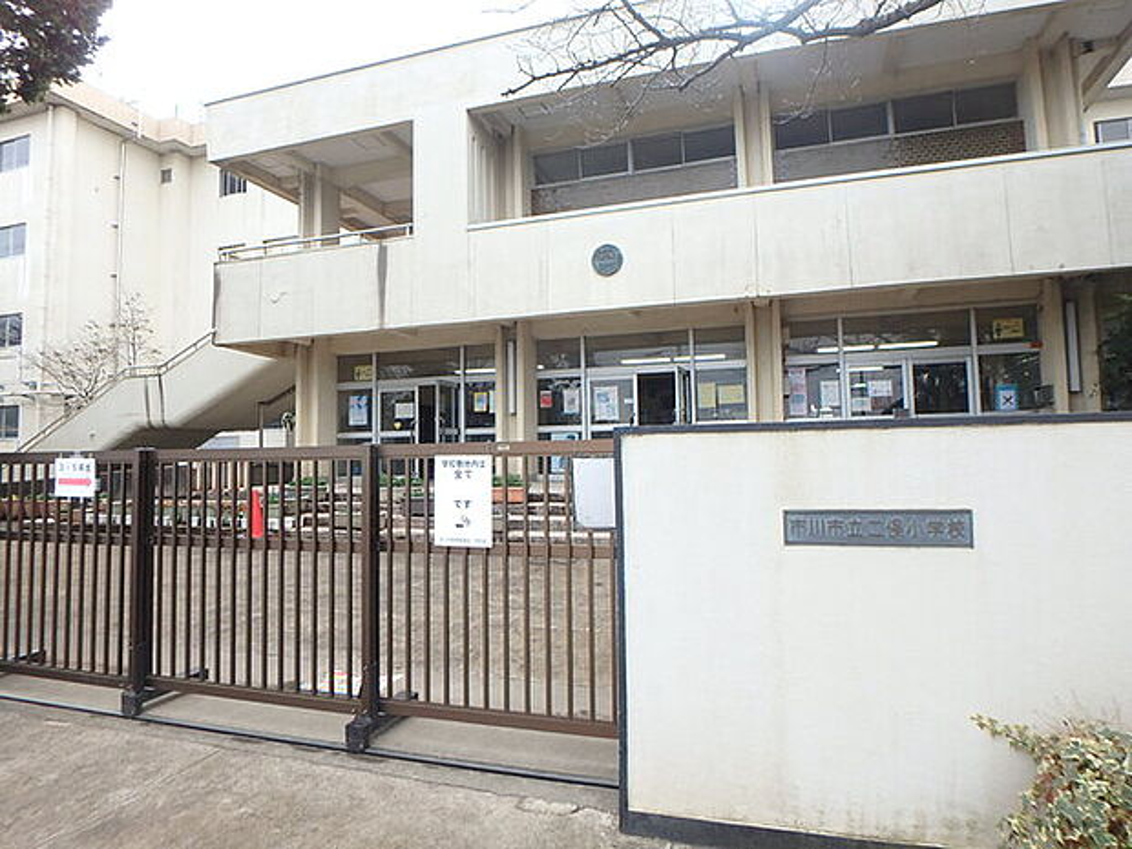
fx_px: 687
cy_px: 424
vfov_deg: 63.4
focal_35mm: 21
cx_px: 566
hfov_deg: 79.0
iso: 125
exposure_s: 1/250
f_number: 3.5
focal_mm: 3.7
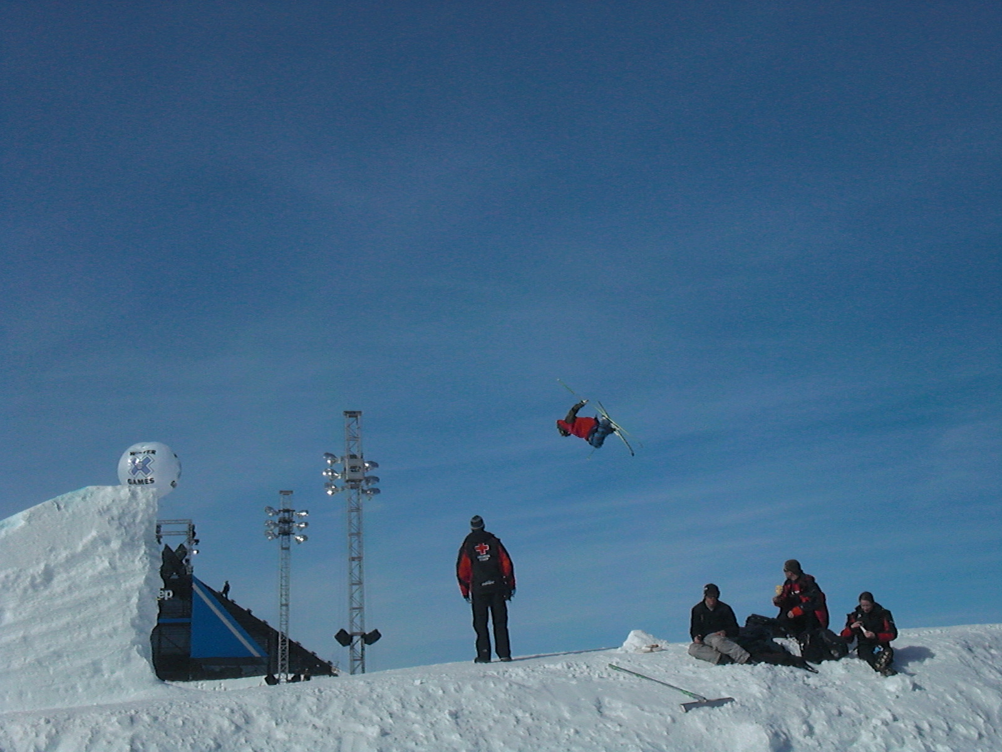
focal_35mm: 63
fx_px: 1824
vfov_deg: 23.3
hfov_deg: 30.7
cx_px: 501
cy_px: 376
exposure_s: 1/2000
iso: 200
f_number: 7.2
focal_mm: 10.4
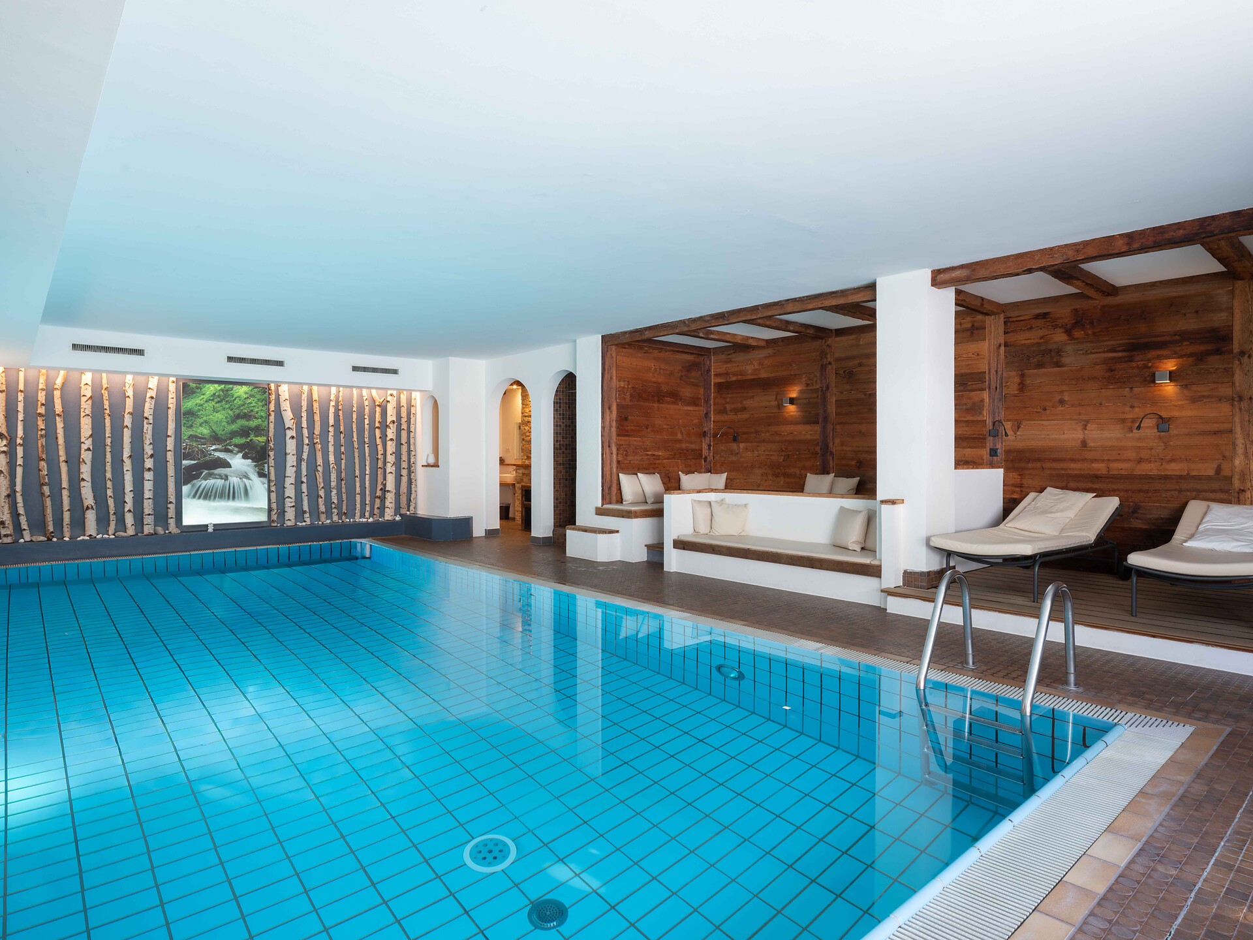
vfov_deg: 68.7
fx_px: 688
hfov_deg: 84.7
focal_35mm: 19
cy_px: 470
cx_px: 626
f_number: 22
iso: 100
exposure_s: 5
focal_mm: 24
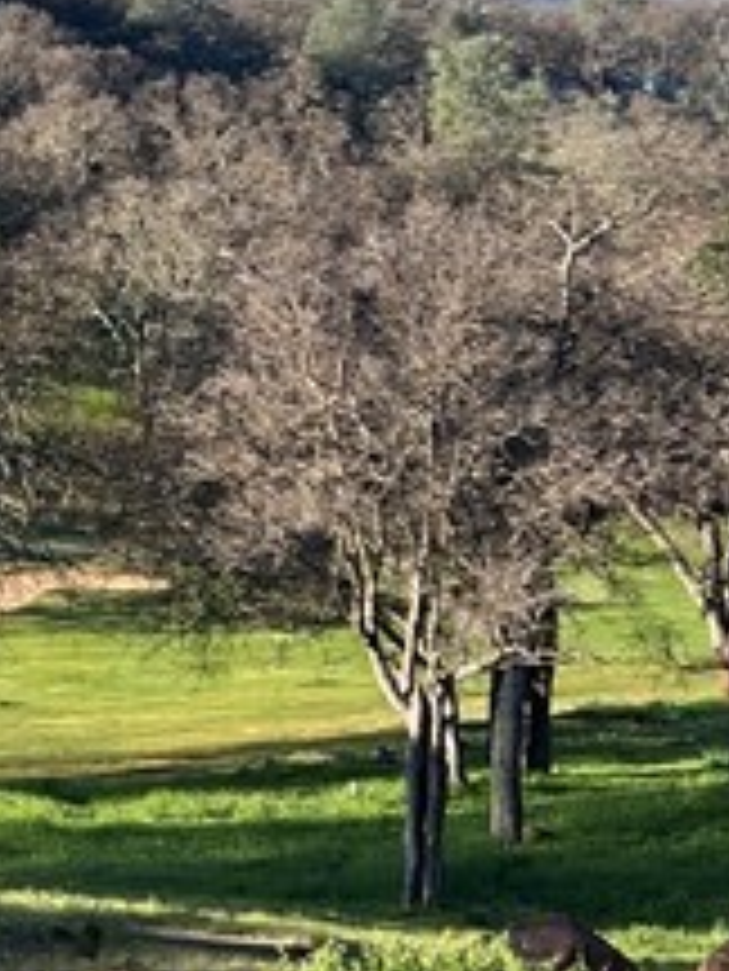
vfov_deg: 15.9
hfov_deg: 10.7
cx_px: -882
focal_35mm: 123
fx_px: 3454
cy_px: 247
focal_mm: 5.7
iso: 50
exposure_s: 1/2165
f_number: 1.5
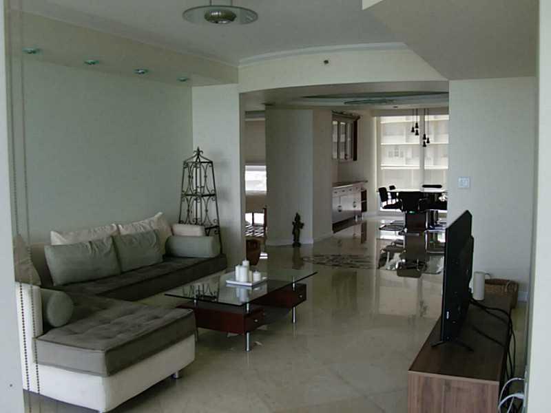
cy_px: 206
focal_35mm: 36
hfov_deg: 51.4
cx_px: 276
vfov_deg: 39.7
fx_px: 573
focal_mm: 6.3
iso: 125
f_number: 2.8
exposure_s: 1/60
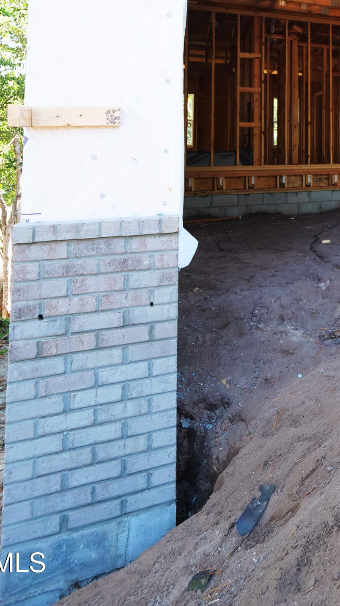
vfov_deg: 57.0
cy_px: 130
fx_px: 513
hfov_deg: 27.9
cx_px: 477
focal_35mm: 32
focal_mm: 7
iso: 200
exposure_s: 1/125
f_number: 2.8
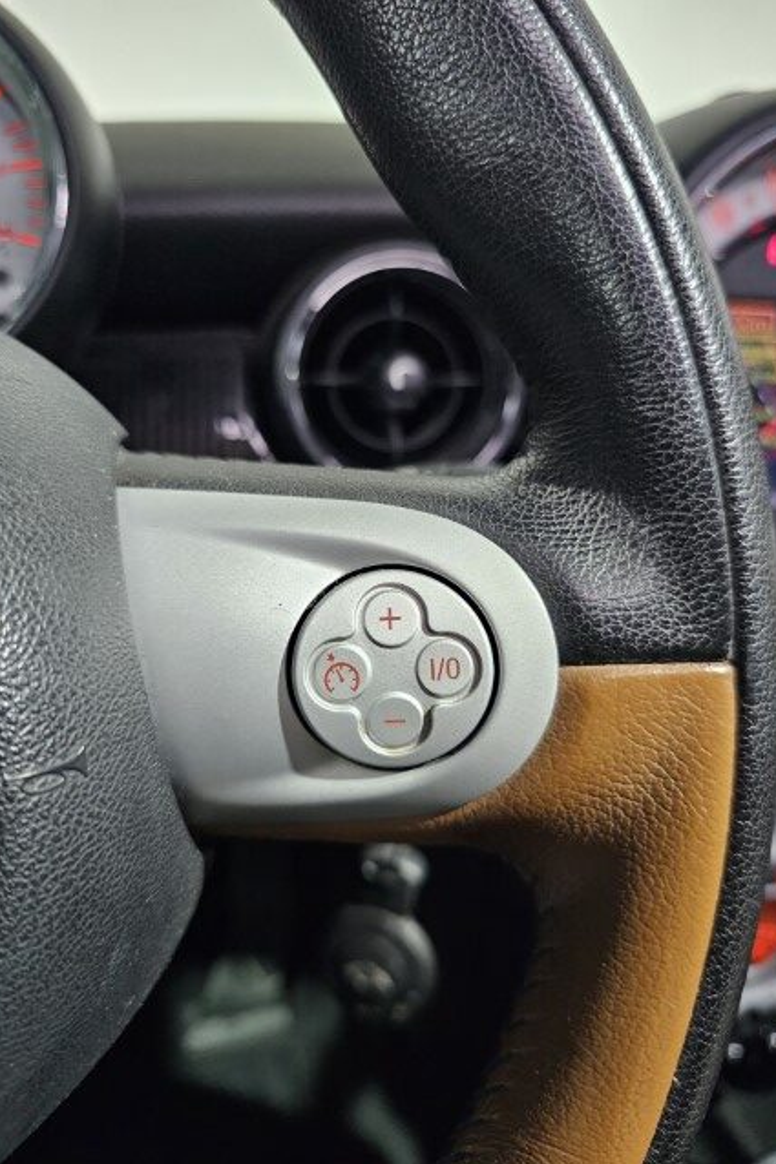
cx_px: 393
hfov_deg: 53.1
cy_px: 582
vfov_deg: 73.8
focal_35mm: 24
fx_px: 776
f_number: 1.7
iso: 1000
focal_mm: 6.3
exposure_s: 1/142
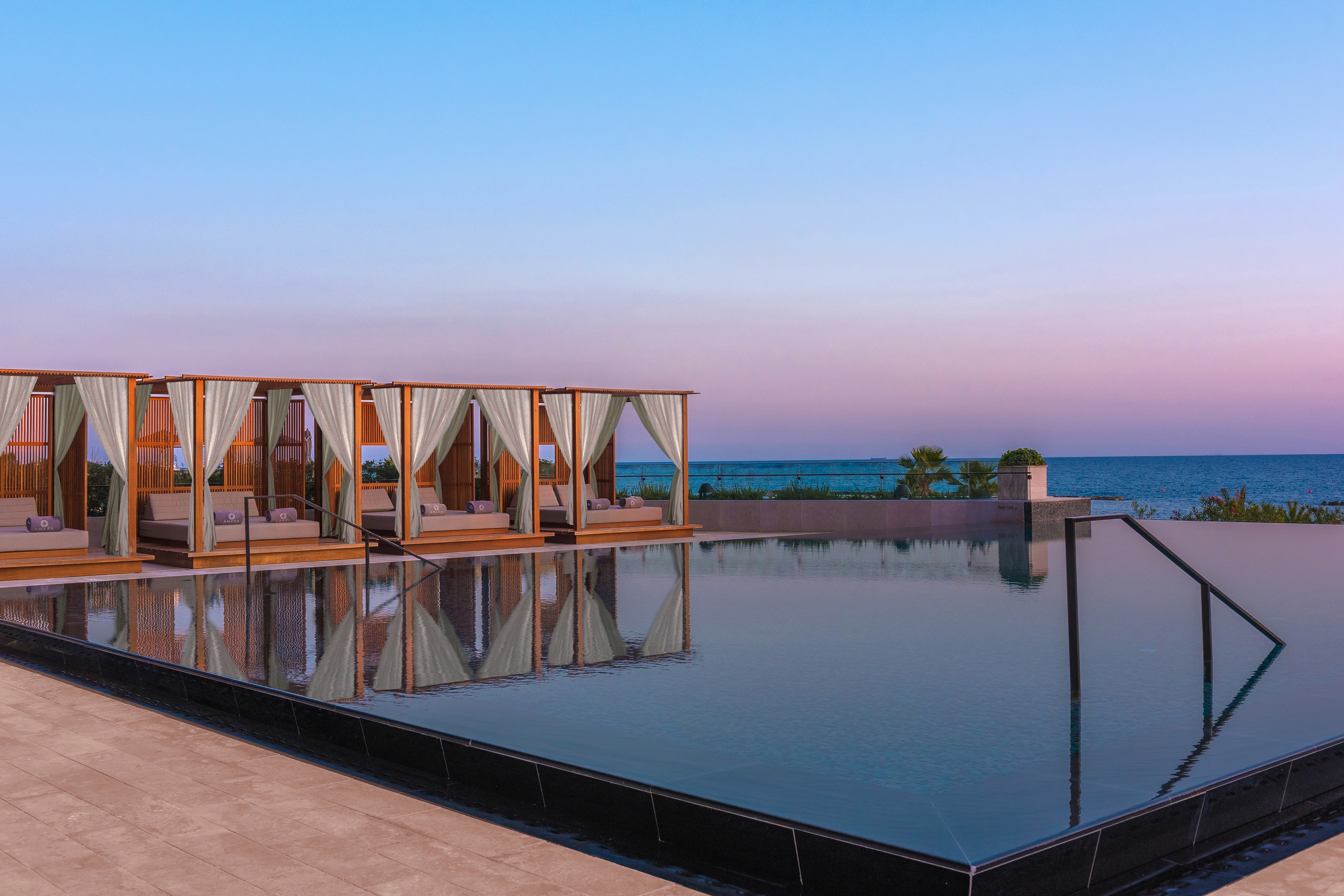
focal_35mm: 36
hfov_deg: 53.1
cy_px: 448
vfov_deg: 36.9
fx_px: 1344
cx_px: 672
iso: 250
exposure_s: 1/100
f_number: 8
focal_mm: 36
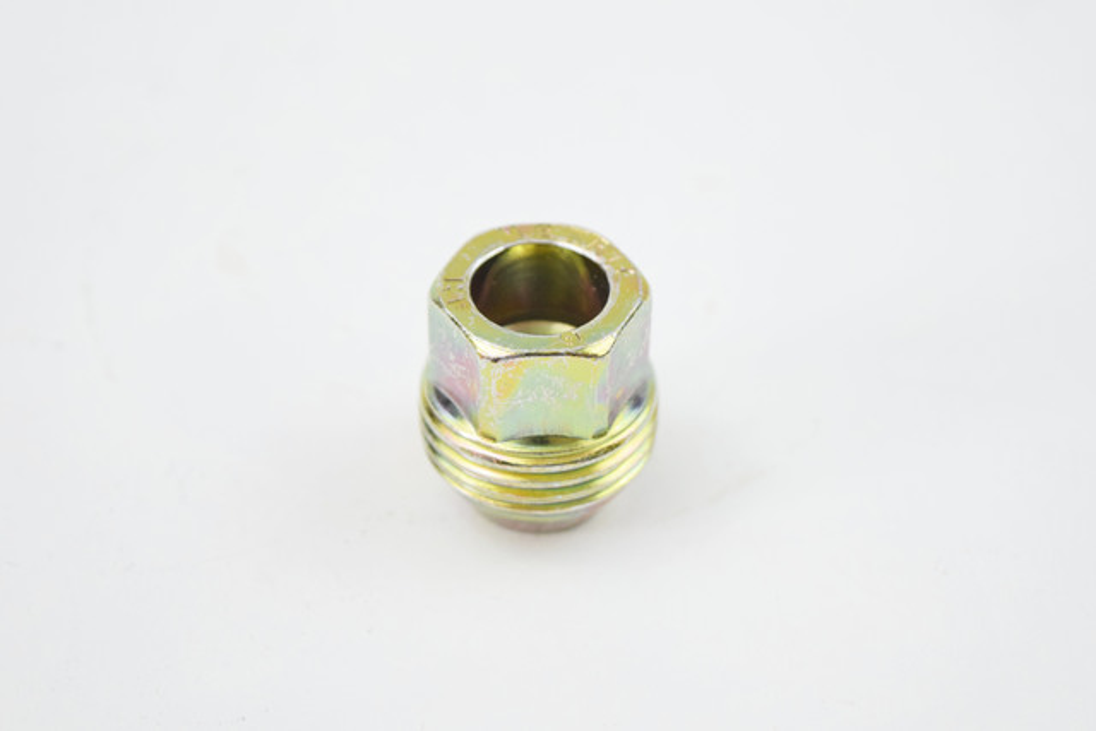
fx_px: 2512
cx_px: 548
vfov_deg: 16.6
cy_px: 366
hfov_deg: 24.6
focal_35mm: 82
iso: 1600
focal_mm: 55
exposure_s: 1/60
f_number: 5.6
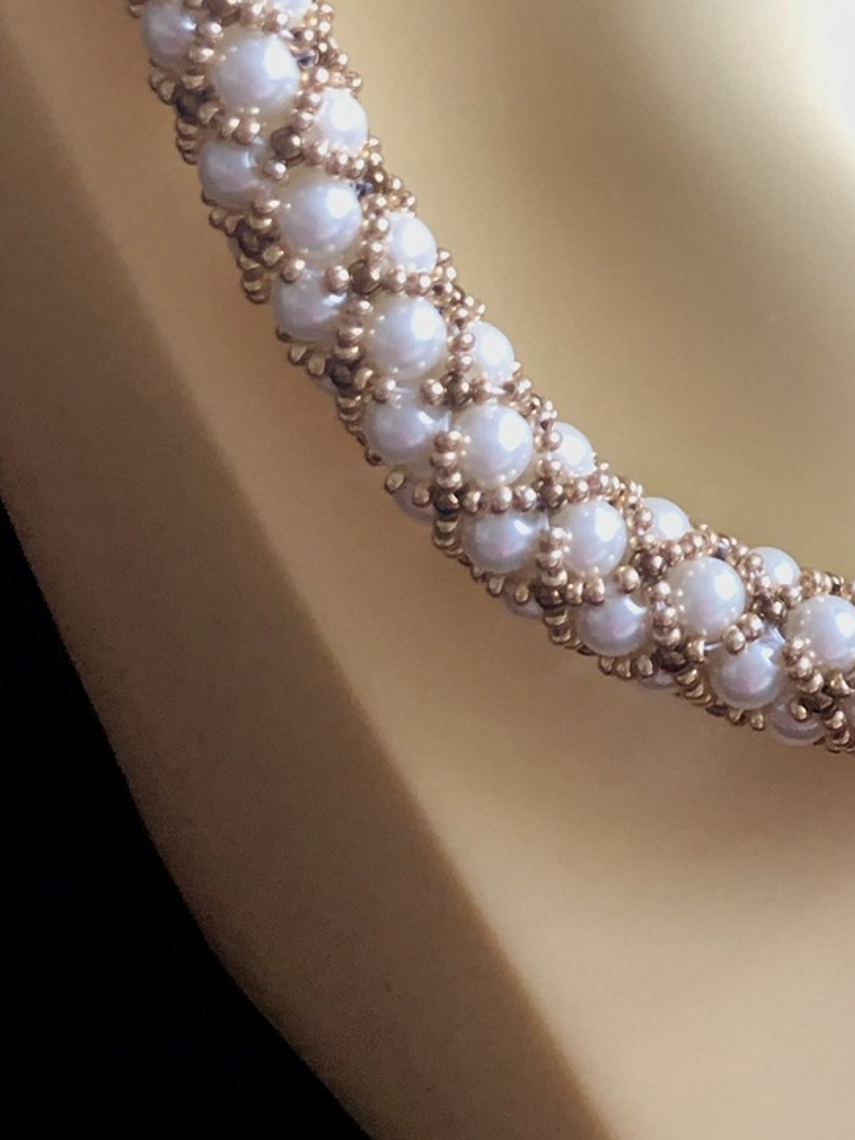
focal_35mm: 79
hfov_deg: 17.9
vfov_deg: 23.7
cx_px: 974
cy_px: 0
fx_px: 2603
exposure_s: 1/30
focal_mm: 3.99
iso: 32
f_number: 1.8
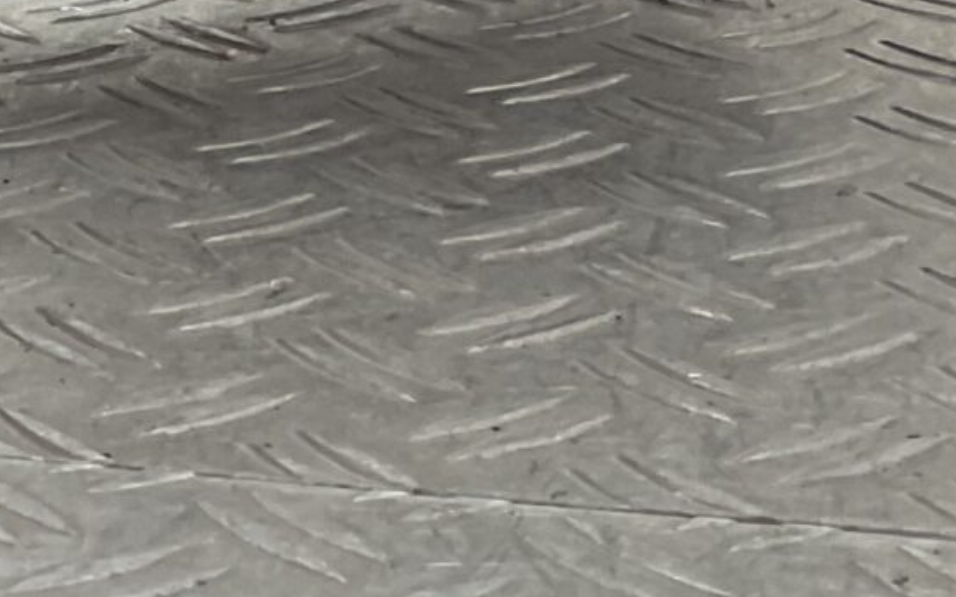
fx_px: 3699
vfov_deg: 8.9
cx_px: -835
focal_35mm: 142
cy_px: -464
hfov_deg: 13.1
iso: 20
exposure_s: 1/100
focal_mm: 3
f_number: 1.8
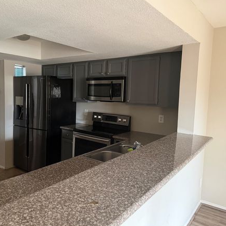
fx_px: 214
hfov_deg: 54.4
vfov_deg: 55.6
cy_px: 112
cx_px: 74
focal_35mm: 29
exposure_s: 1/48
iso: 800
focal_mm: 6.76
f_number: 1.78
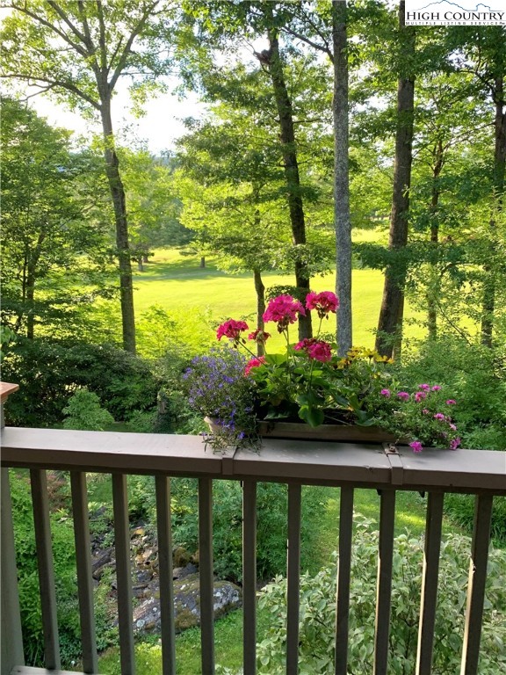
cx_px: 253
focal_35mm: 26
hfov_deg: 53.1
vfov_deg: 67.3
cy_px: 338
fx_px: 507
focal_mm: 4.25
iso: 25
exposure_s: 1/122
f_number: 1.8
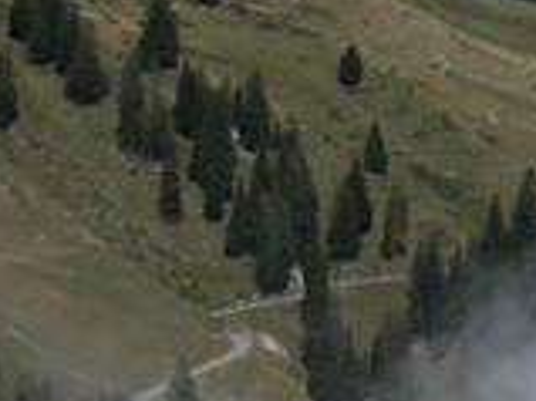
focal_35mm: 200
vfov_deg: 7.4
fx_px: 3094
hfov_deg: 9.9
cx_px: 155
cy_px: 441
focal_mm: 50
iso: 100
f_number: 4
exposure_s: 1/2500
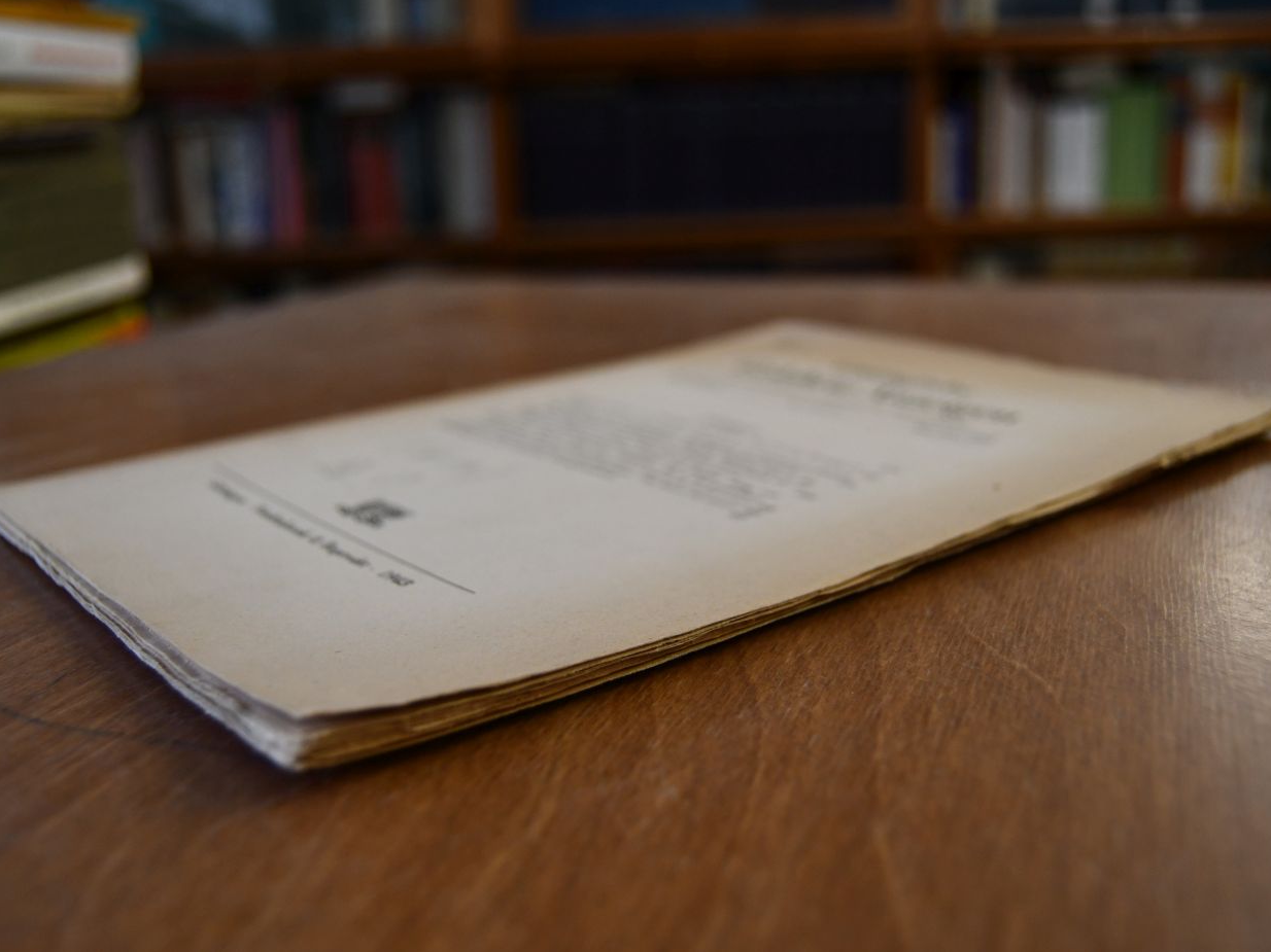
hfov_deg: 51.3
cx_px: 603
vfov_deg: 39.6
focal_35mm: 36
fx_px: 1322
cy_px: 474
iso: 800
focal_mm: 22
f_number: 3.5
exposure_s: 1/200
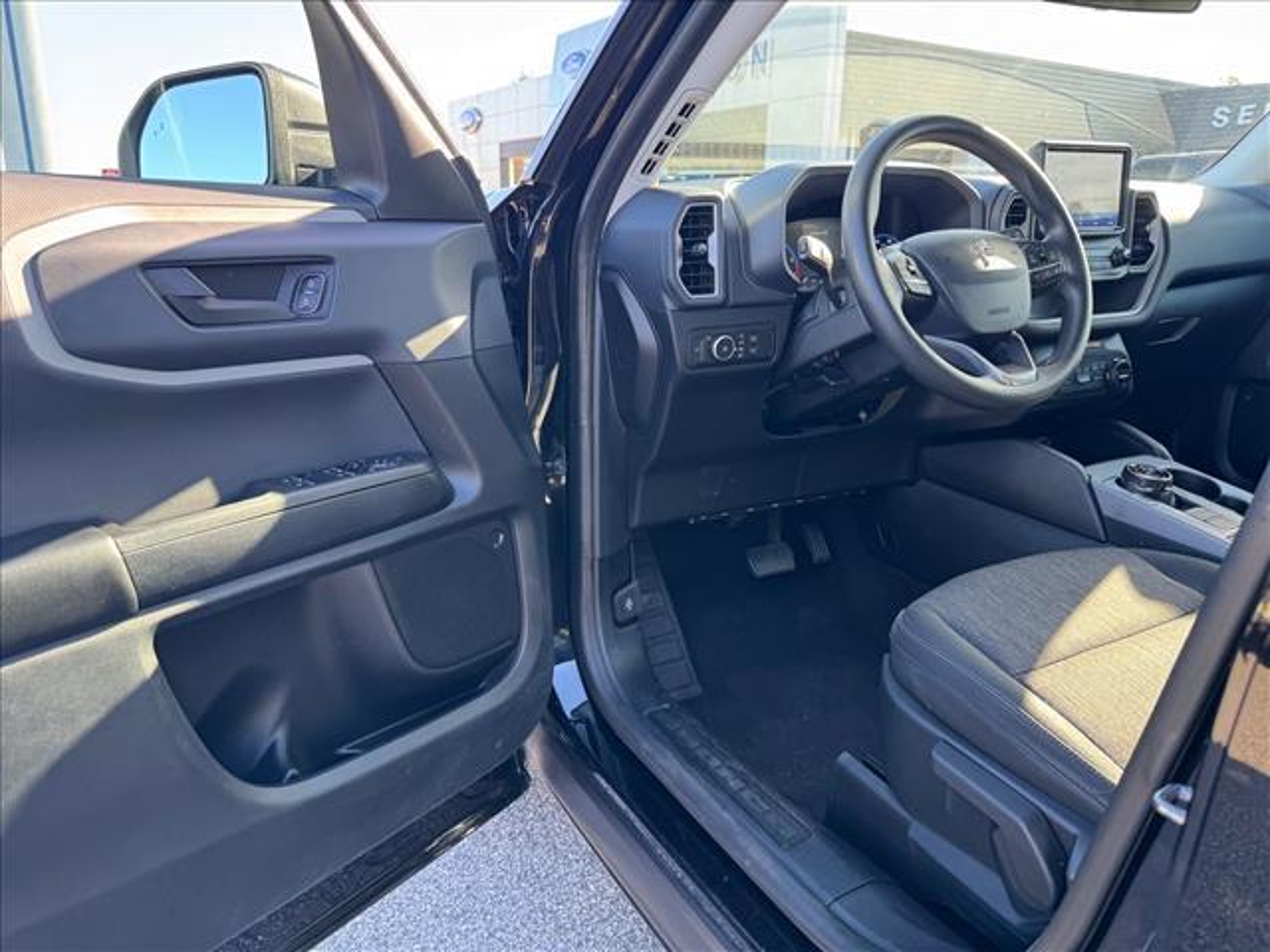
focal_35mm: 24
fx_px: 881
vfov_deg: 56.8
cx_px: 635
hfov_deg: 71.6
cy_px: 476
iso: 80
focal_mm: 6.76
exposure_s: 1/121
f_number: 1.78
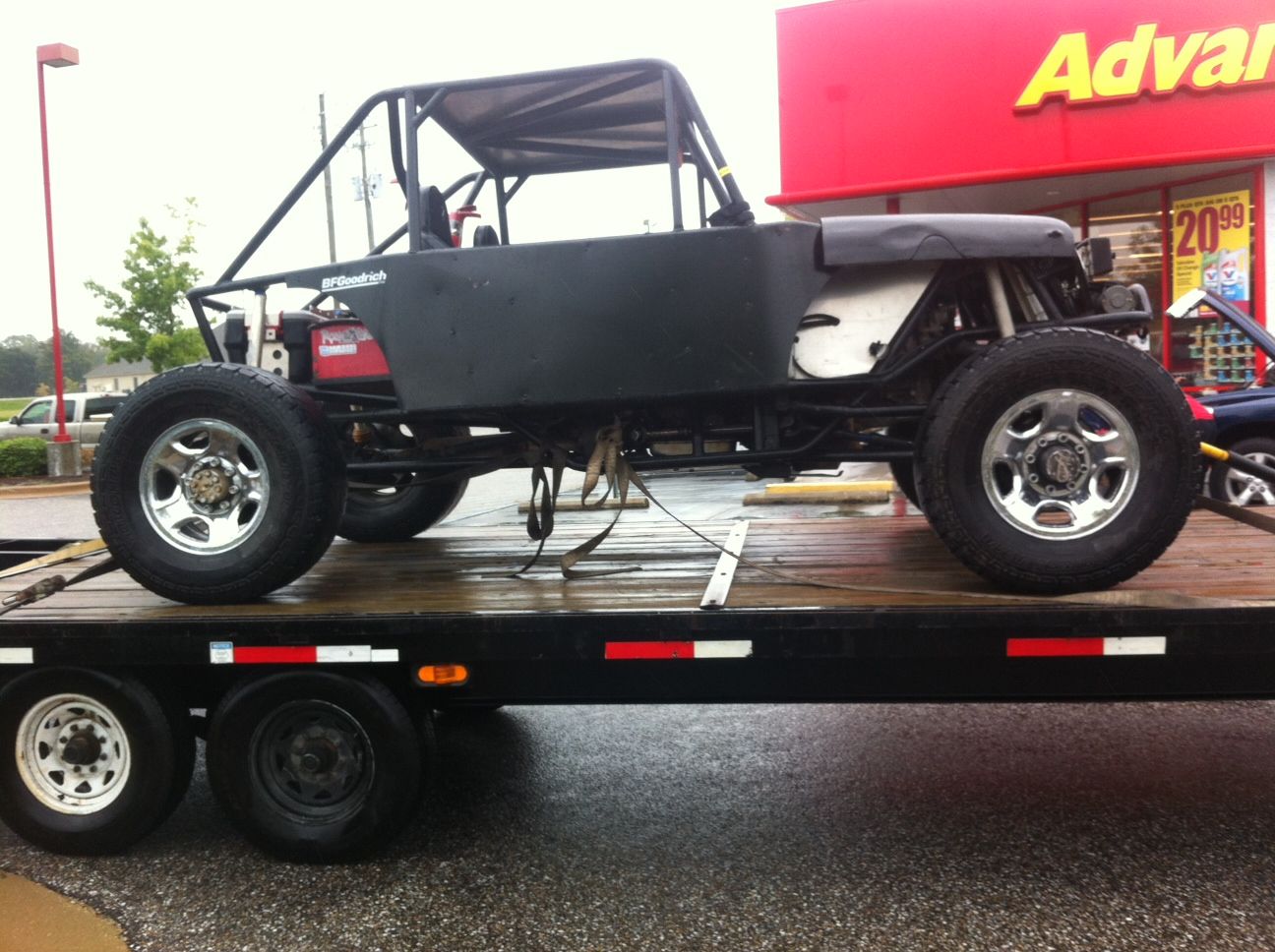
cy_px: 476
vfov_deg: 40.6
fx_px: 1287
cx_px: 638
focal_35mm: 35
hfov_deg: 52.7
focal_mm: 3.85
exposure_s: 1/167
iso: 80
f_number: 2.8
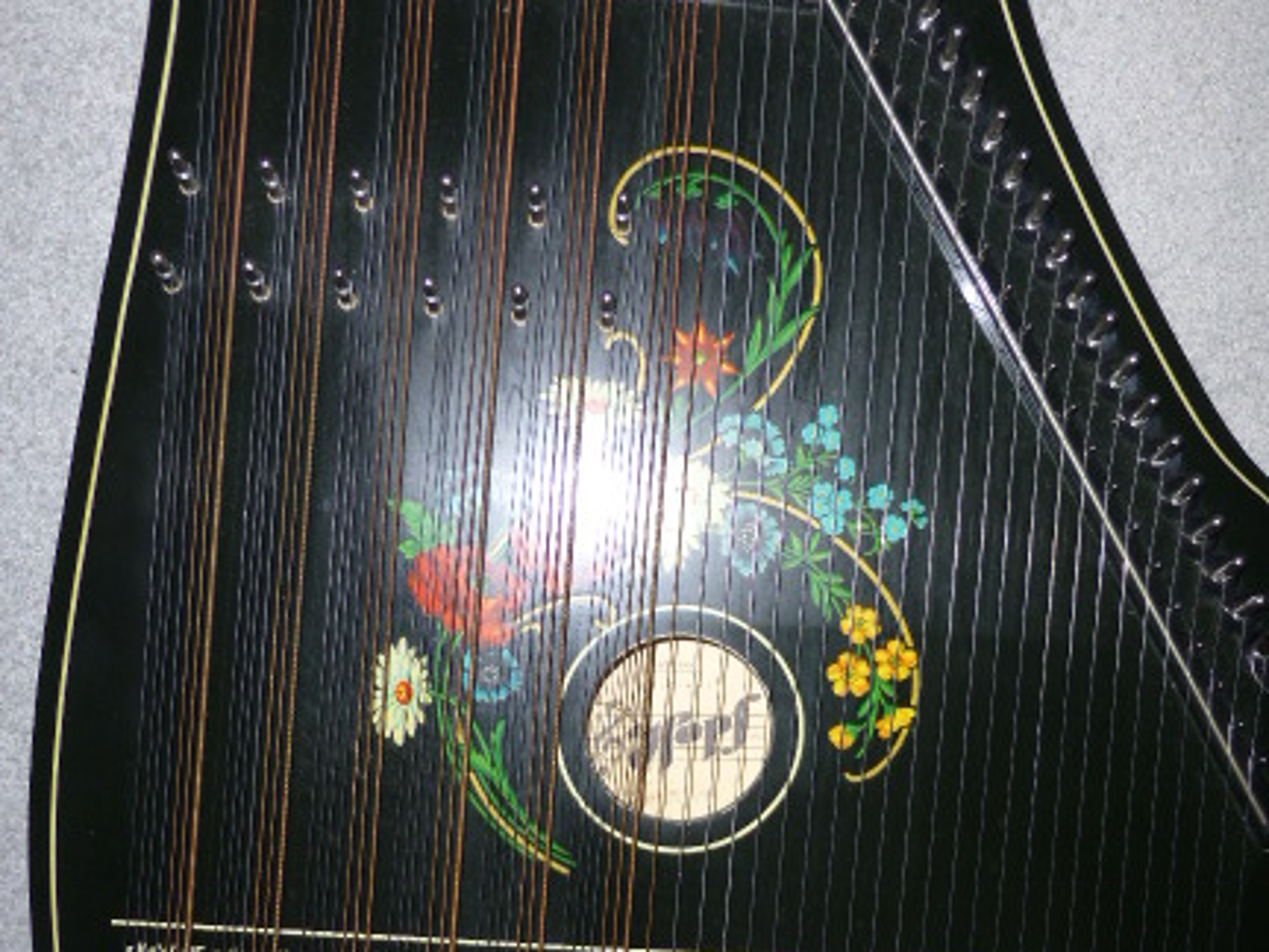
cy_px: 602
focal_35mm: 37
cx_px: 682
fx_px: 1356
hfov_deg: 50.1
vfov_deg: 38.4
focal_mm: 4.3
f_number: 3.3
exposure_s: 1/60
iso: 100
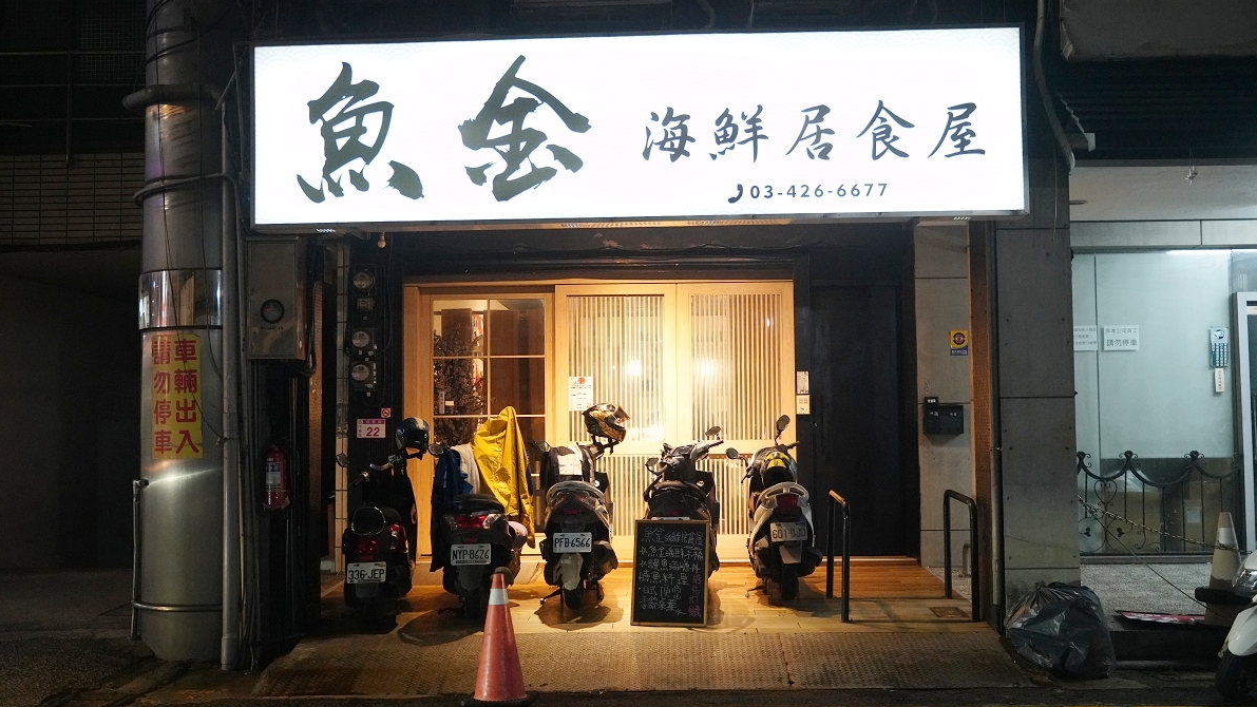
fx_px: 1267
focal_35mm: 38
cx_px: 631
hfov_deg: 52.8
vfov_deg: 31.2
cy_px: 347
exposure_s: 1/160
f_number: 2.8
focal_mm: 36
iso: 8000
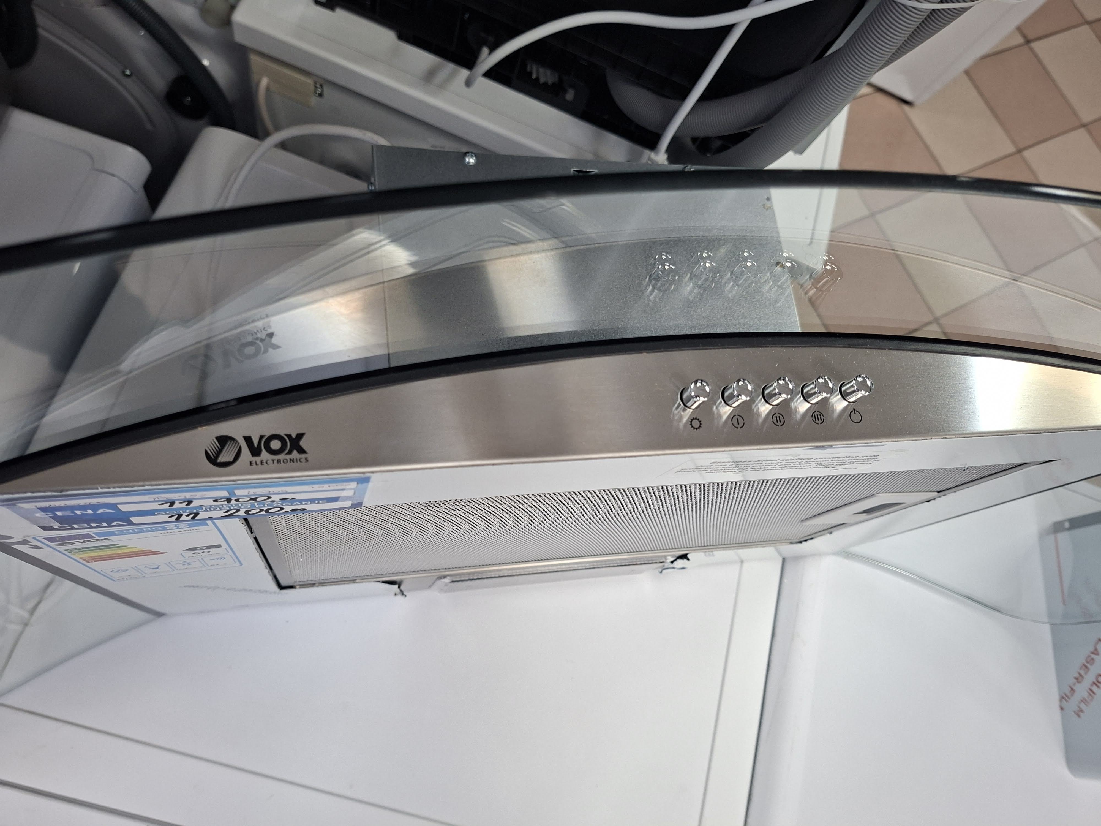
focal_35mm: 23
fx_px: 732
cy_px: 413
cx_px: 550
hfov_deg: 73.9
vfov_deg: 58.9
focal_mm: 5.54
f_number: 1.8
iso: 160
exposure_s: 1/50
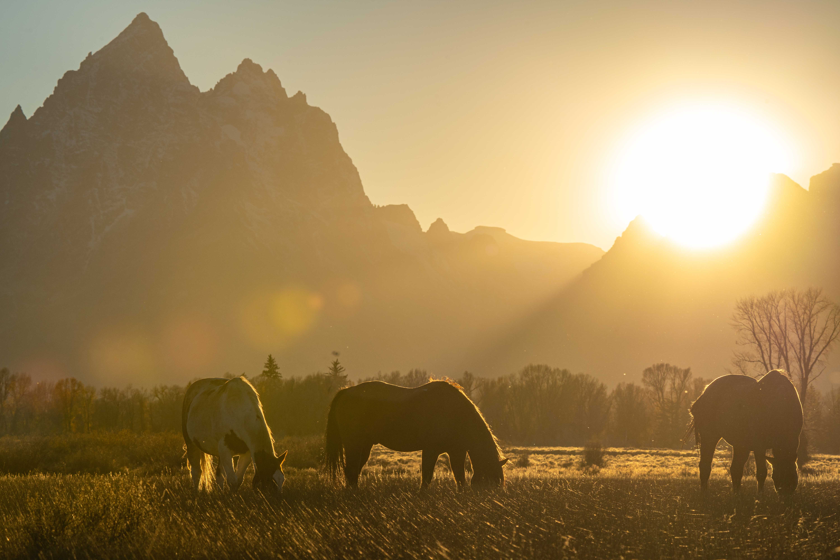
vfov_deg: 6.9
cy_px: 280
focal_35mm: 200
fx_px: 4666
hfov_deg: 10.3
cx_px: 420
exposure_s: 1/400
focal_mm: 200
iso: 320
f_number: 16
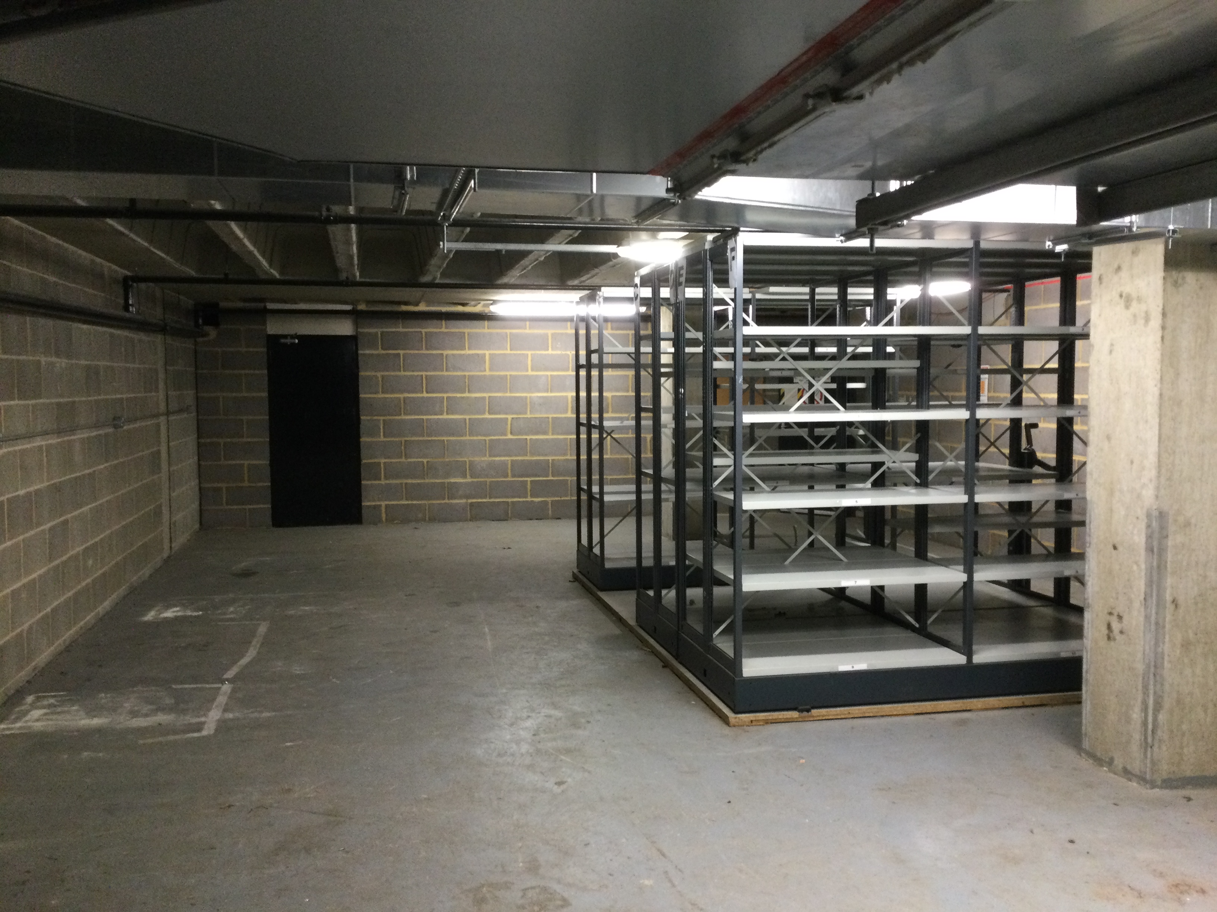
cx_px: 608
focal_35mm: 31
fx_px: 1090
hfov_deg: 58.4
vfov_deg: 45.4
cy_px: 456
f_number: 2.4
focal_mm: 3.3
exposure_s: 1/33
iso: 200
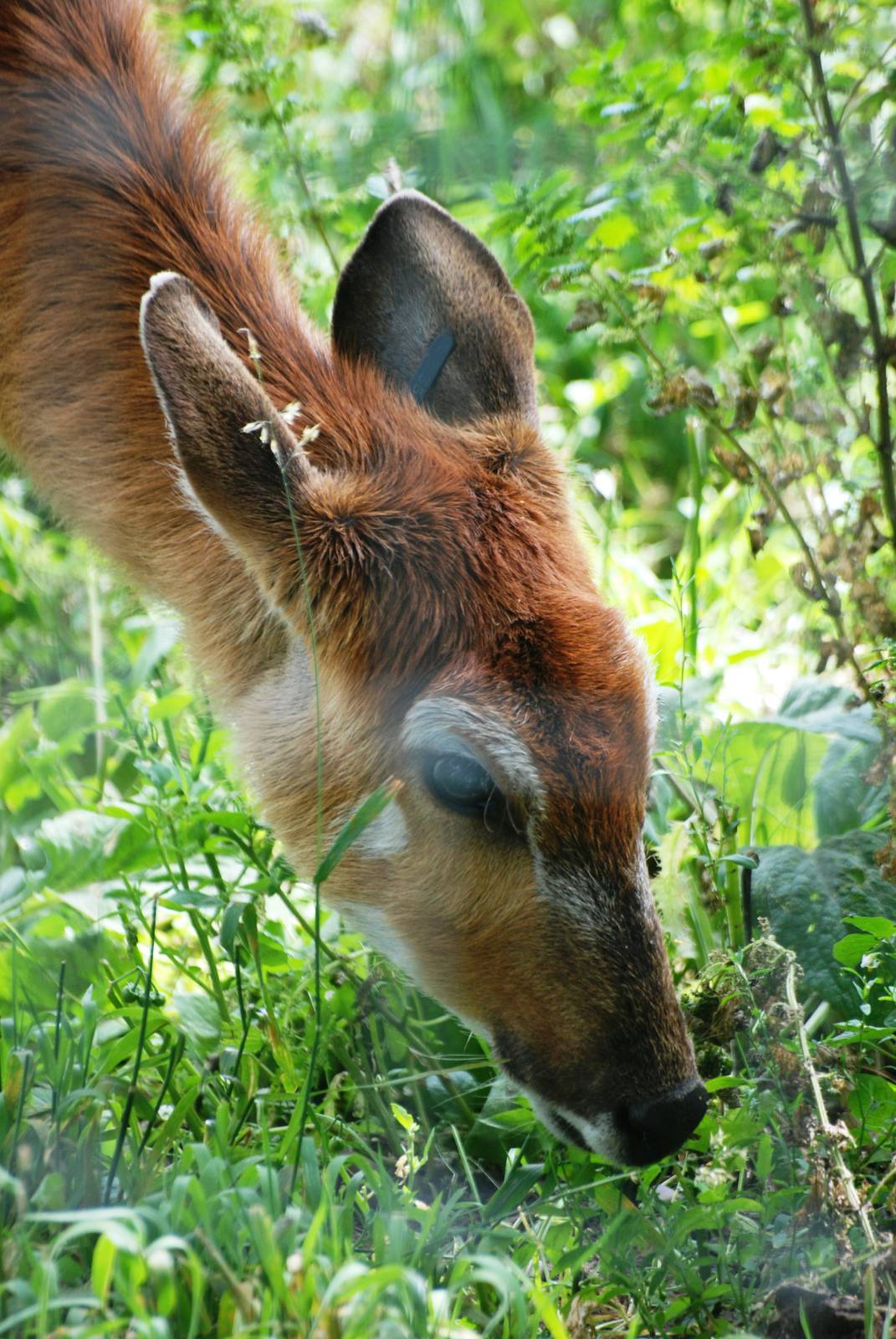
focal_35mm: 405
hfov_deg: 3.4
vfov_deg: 5.1
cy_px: 670
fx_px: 15076
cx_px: 448
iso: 400
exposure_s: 1/160
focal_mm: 270
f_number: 5.6
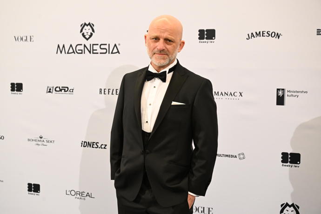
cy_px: 107
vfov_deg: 25.1
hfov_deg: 36.9
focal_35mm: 54
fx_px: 481
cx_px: 160
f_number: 5
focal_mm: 54
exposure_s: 1/160
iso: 3200
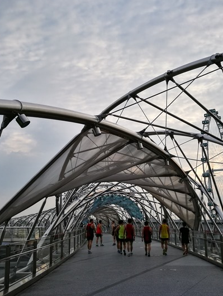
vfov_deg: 44.8
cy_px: 149
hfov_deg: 34.4
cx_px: 122
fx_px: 360
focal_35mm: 42
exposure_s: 1/383
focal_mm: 4.5
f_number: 2.2
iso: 50
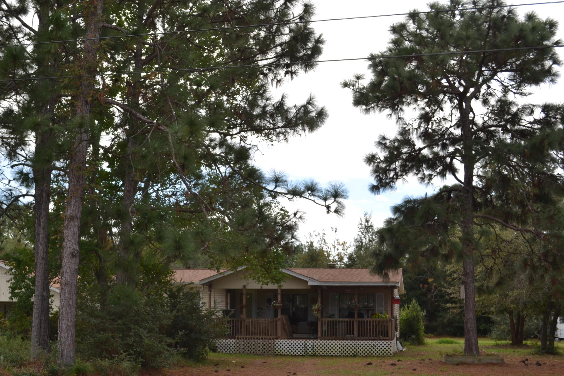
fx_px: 815
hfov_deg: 38.0
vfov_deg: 25.9
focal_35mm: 52
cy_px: 224
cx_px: 223
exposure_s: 1/200
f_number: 8
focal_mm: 28
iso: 100
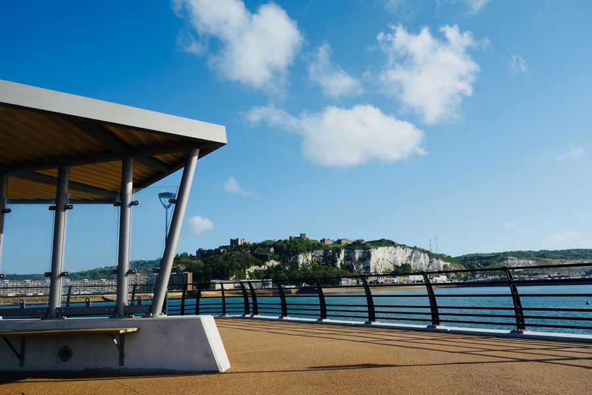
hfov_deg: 65.5
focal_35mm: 28
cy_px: 198
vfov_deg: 46.4
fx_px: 460
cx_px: 296
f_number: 5.6
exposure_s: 1/640
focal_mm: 10.4
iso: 125
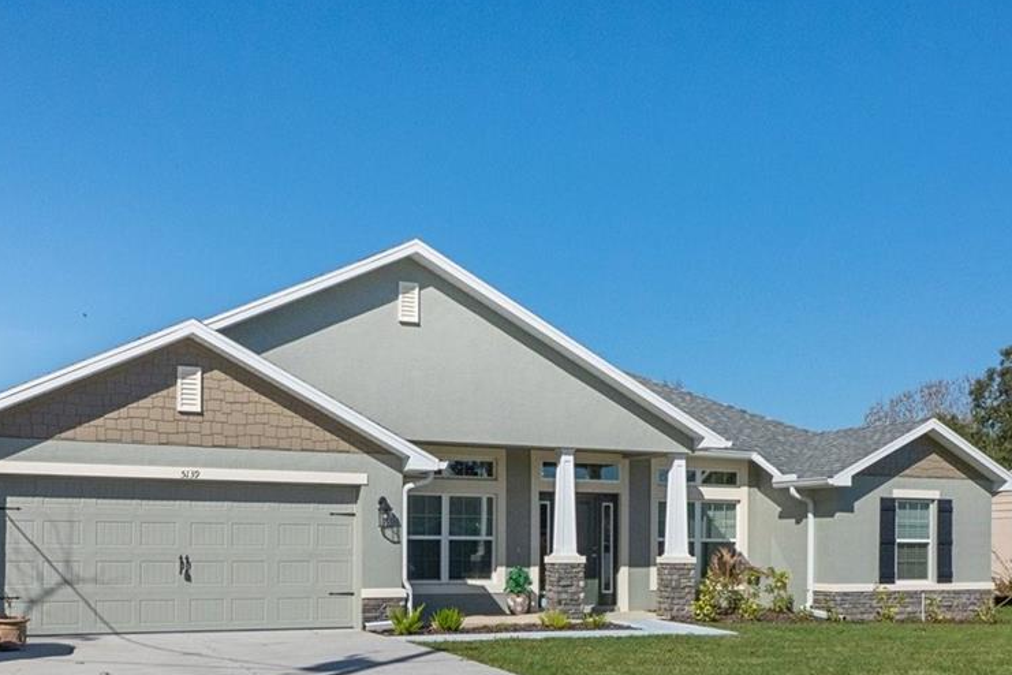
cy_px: 540
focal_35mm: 42
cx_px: 598
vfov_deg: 31.0
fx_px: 1183
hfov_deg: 46.1
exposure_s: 1/2000
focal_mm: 13
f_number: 8
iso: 800
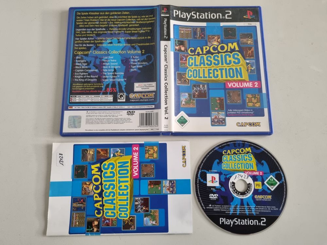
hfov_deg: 67.3
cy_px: 122
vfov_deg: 53.1
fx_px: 246
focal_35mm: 26
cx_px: 164
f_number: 1.8
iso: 320
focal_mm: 5.4
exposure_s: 1/50
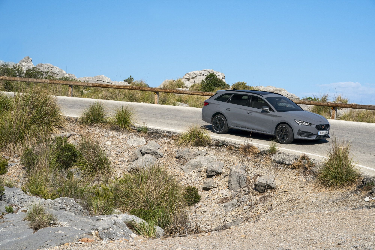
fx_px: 896
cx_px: 188
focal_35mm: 86
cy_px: 125
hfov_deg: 23.6
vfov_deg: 15.9
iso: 640
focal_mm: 86
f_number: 9
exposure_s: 1/1000
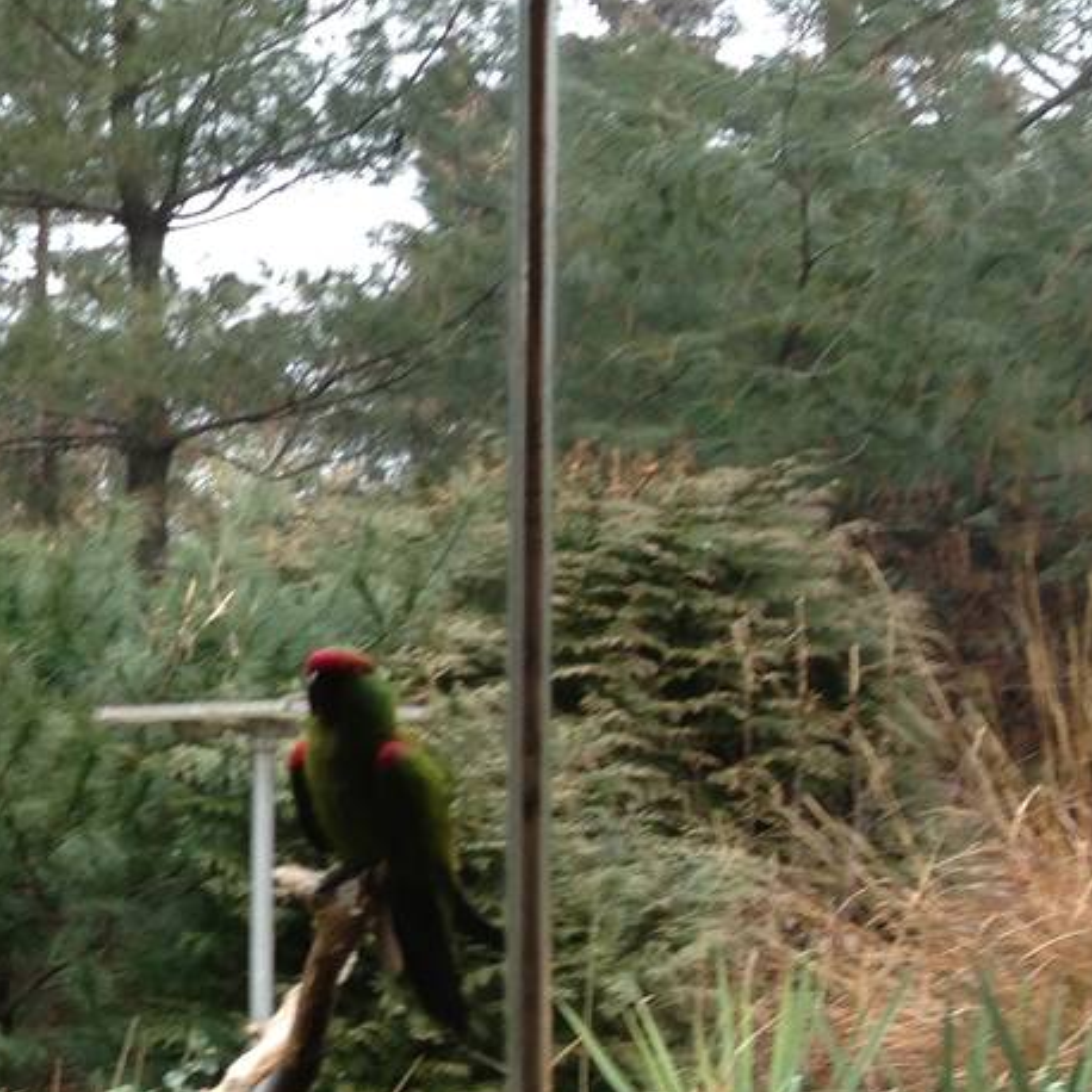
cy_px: 684
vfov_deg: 17.0
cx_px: -715
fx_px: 3640
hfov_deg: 15.3
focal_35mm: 102
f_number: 2.4
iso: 50
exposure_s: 1/60
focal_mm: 4.13
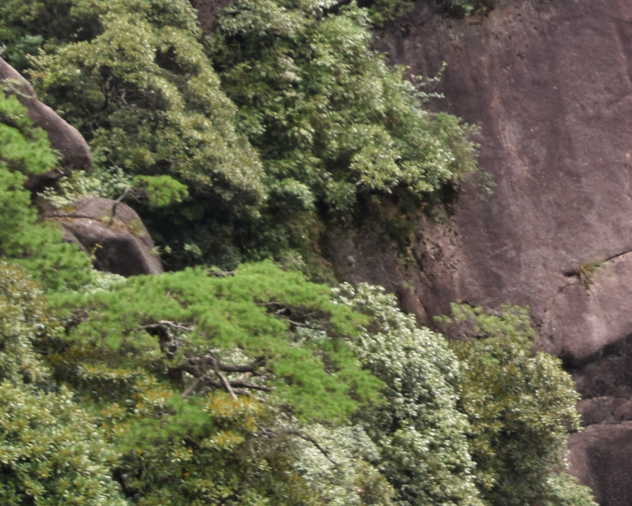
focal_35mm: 163
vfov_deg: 9.4
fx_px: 3040
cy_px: -62
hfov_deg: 11.6
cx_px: 755
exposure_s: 1/15
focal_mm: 35
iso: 100
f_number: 18
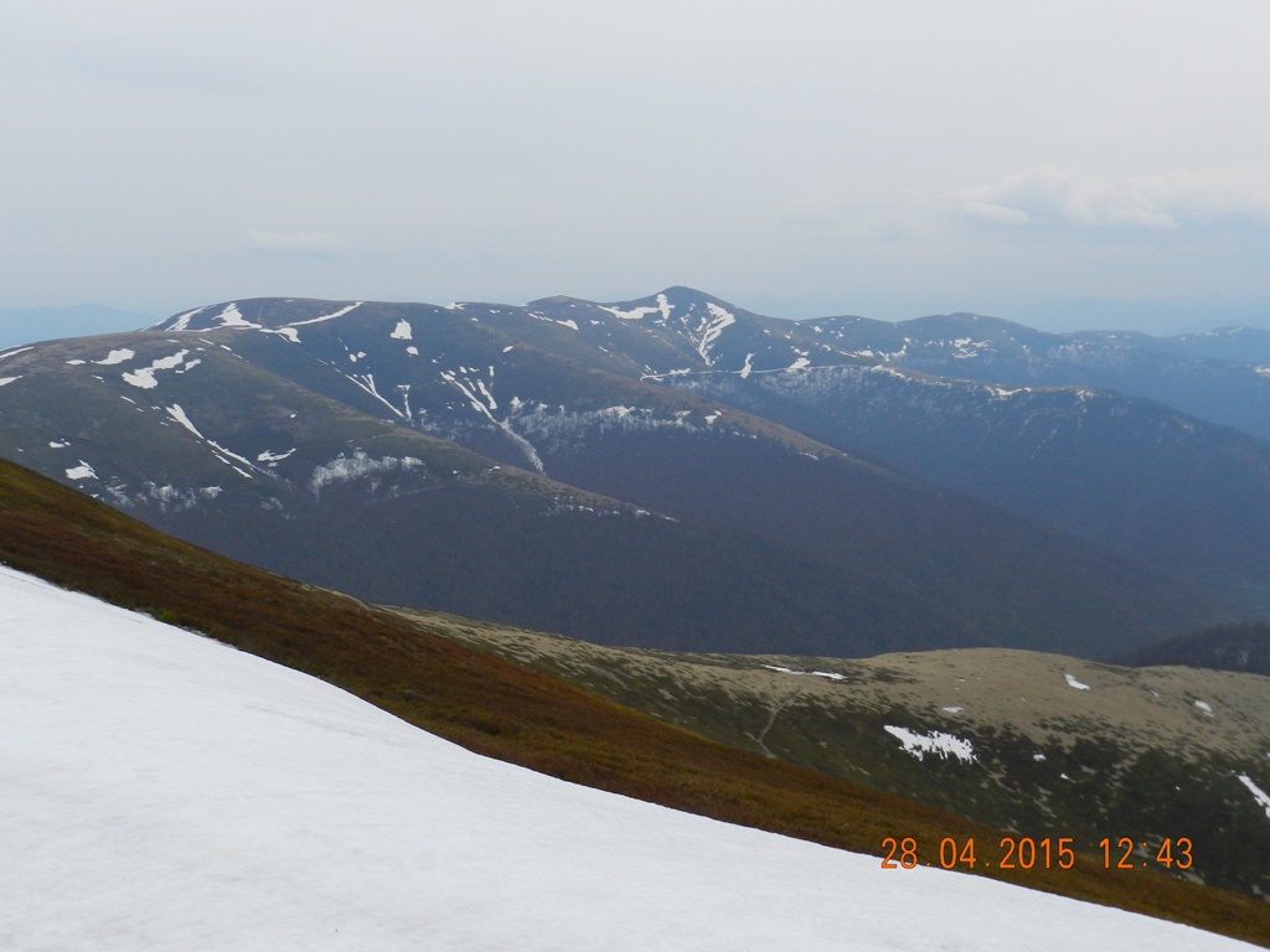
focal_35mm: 38
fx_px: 1394
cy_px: 476
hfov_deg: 49.0
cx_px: 635
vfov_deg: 37.7
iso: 160
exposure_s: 1/1000
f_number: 5
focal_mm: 6.7
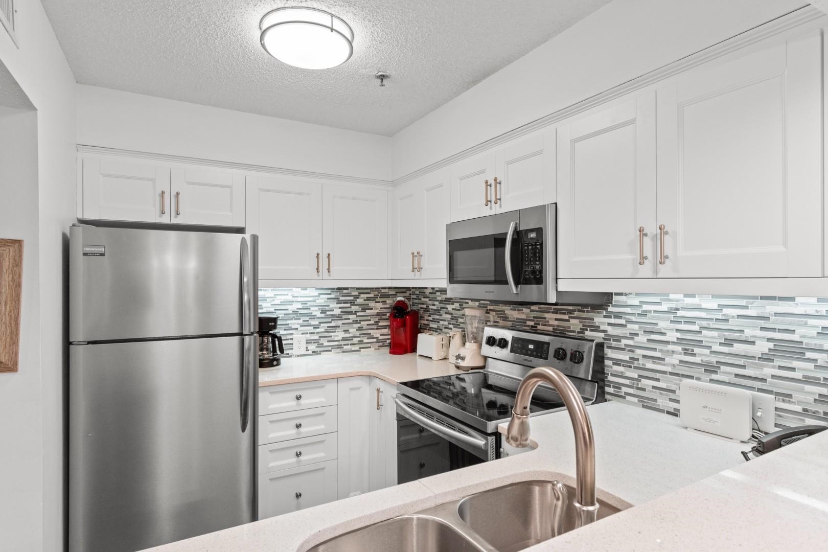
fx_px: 437
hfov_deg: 86.9
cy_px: 276
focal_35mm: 19
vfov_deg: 64.6
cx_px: 414
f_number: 4.8
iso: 100
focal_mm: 13
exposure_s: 1.3
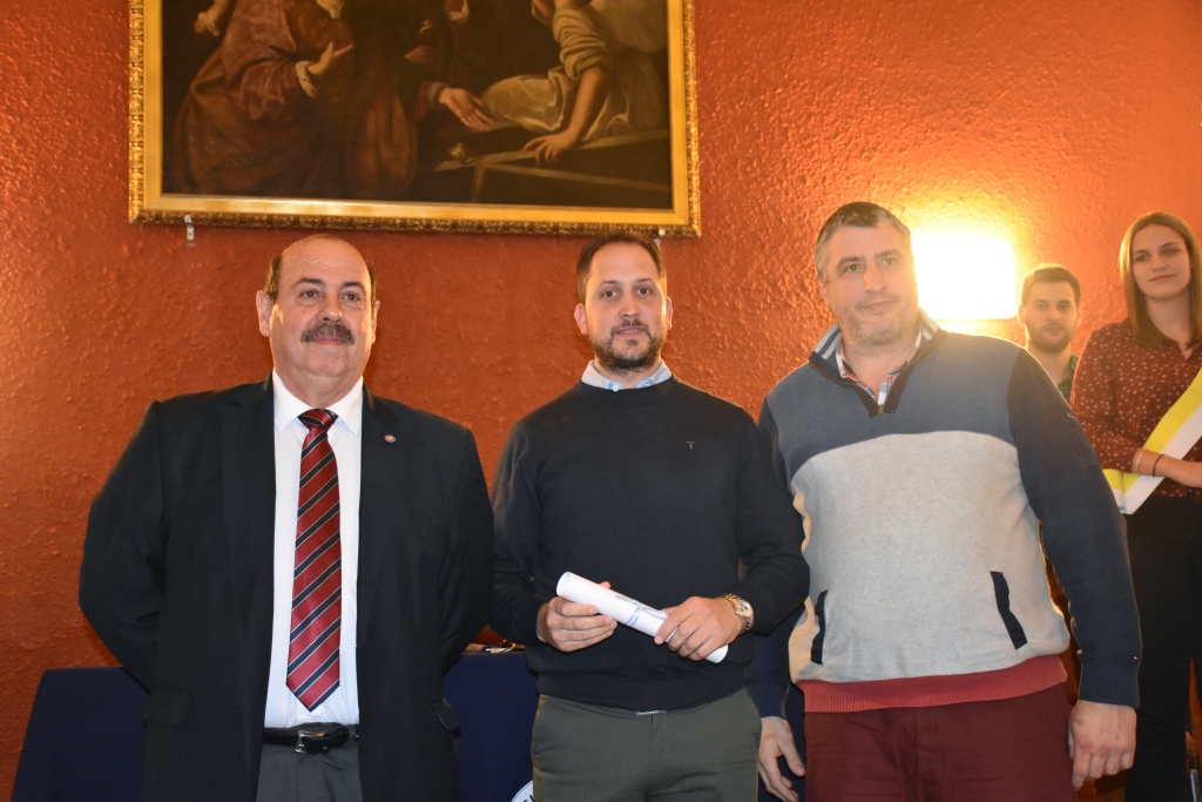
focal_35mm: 48
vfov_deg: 28.1
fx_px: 1603
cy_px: 401
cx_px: 601
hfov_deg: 41.1
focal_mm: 32
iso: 3200
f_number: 4
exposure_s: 1/60
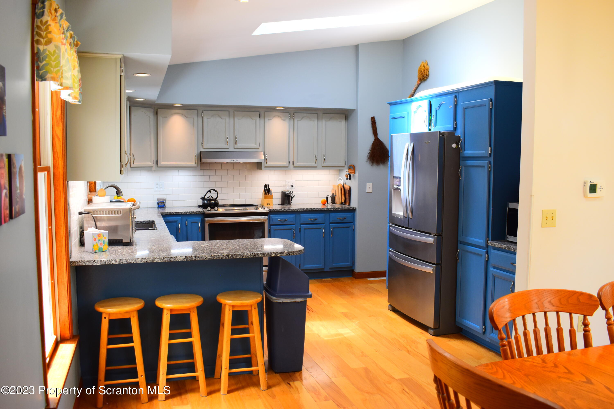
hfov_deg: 59.5
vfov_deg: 41.7
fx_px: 537
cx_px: 307
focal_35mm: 32
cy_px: 204
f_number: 5
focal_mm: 21
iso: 400
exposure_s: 1/100
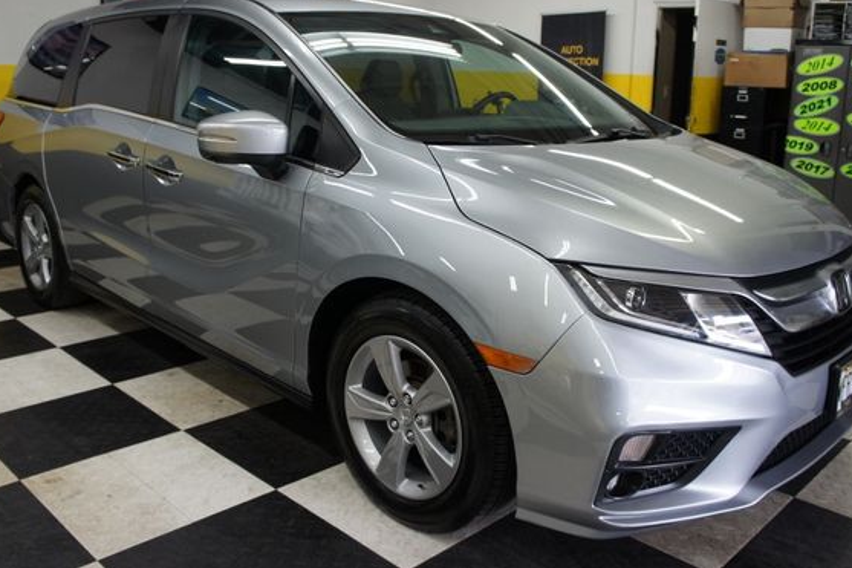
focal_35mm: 31
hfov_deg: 60.3
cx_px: 421
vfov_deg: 42.2
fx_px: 733
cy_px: 243
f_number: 4
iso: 200
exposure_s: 1/30
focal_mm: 18
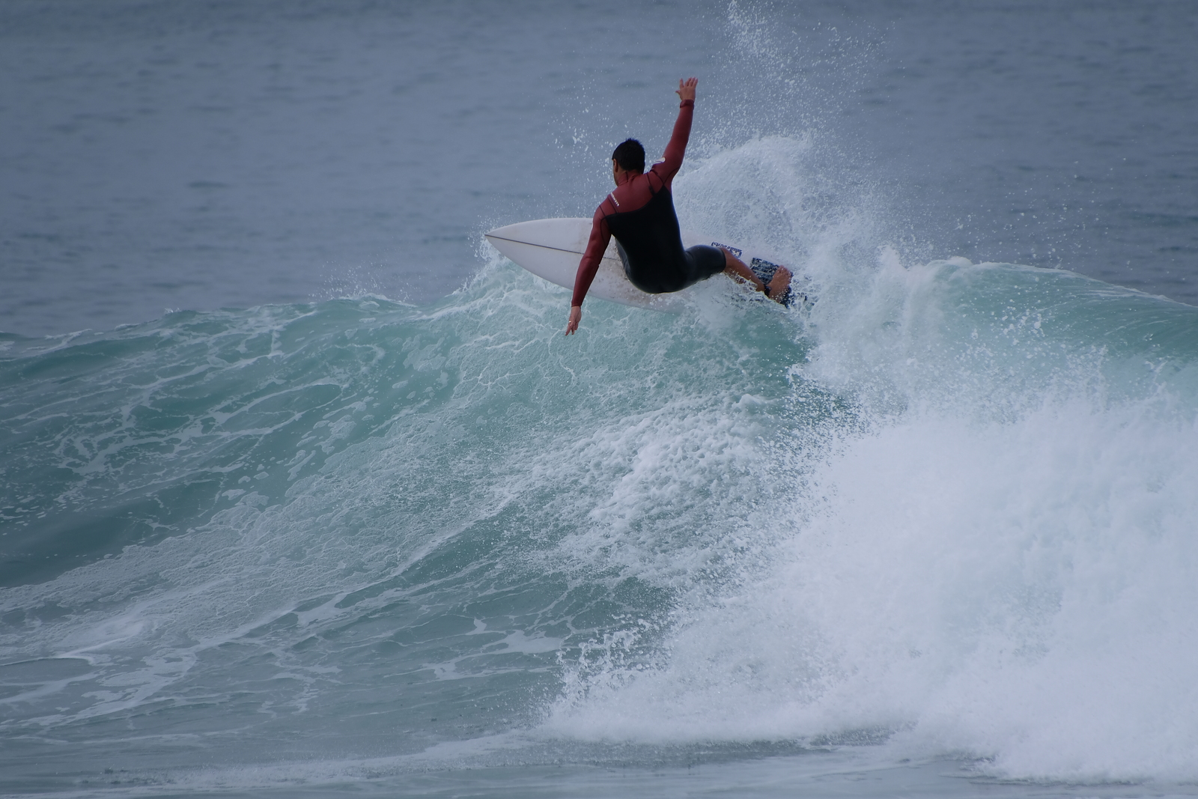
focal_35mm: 483
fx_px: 16073
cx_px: 599
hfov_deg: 4.3
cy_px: 400
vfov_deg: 2.8
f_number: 6.3
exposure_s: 1/2000
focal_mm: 322
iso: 320
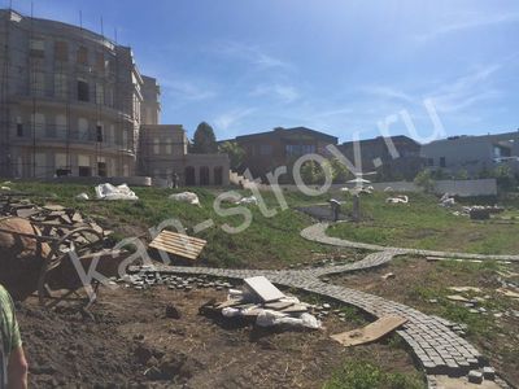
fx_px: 435
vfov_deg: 48.2
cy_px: 194
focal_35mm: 29
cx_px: 260
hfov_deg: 61.7
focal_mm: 4.15
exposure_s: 1/3300
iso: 32
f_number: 2.2
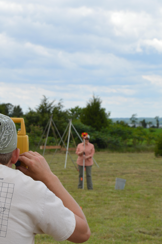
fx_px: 829
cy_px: 152
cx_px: 86
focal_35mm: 123
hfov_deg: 11.2
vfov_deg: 16.7
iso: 100
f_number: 9
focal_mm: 55
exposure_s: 1/200
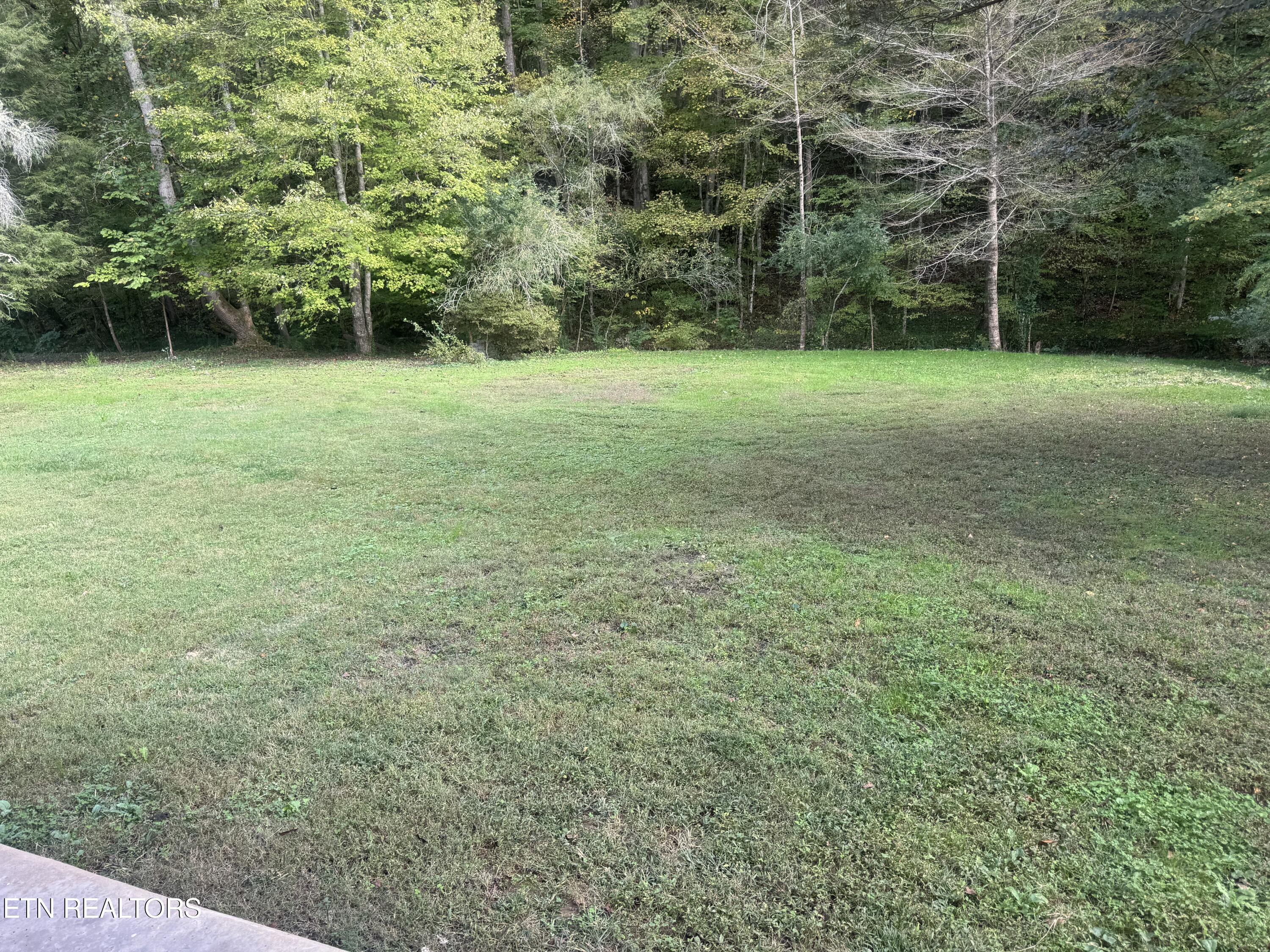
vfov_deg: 56.8
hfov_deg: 71.6
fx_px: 881
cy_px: 476
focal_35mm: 24
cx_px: 635
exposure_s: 1/275
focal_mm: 6.76
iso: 64
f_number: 1.78
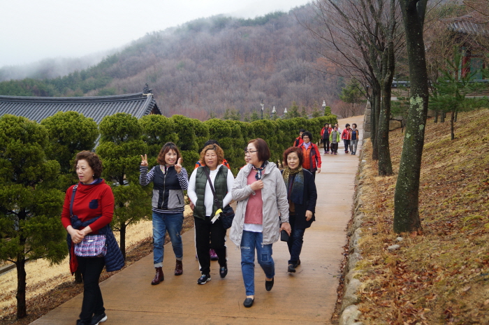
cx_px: 244
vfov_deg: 31.8
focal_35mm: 42
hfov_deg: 46.4
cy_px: 162
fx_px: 570
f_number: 4.5
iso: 125
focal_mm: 28
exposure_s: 1/60
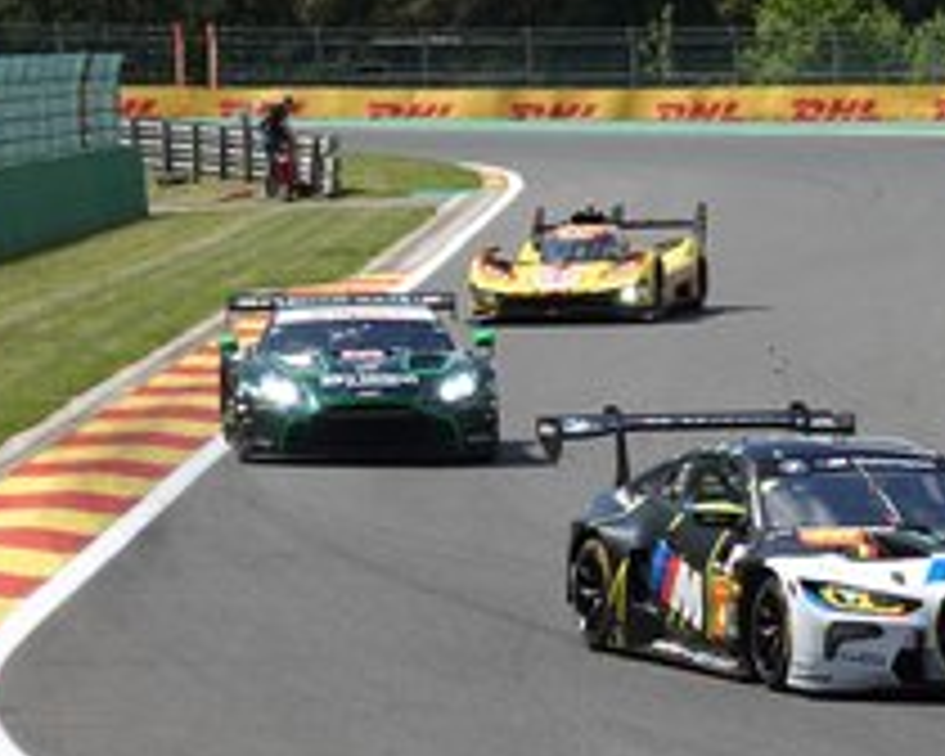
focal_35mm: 356
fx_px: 9957
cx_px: 801
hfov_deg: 5.4
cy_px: 513
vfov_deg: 4.3
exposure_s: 1/800
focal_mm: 64.84
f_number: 4.5
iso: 100
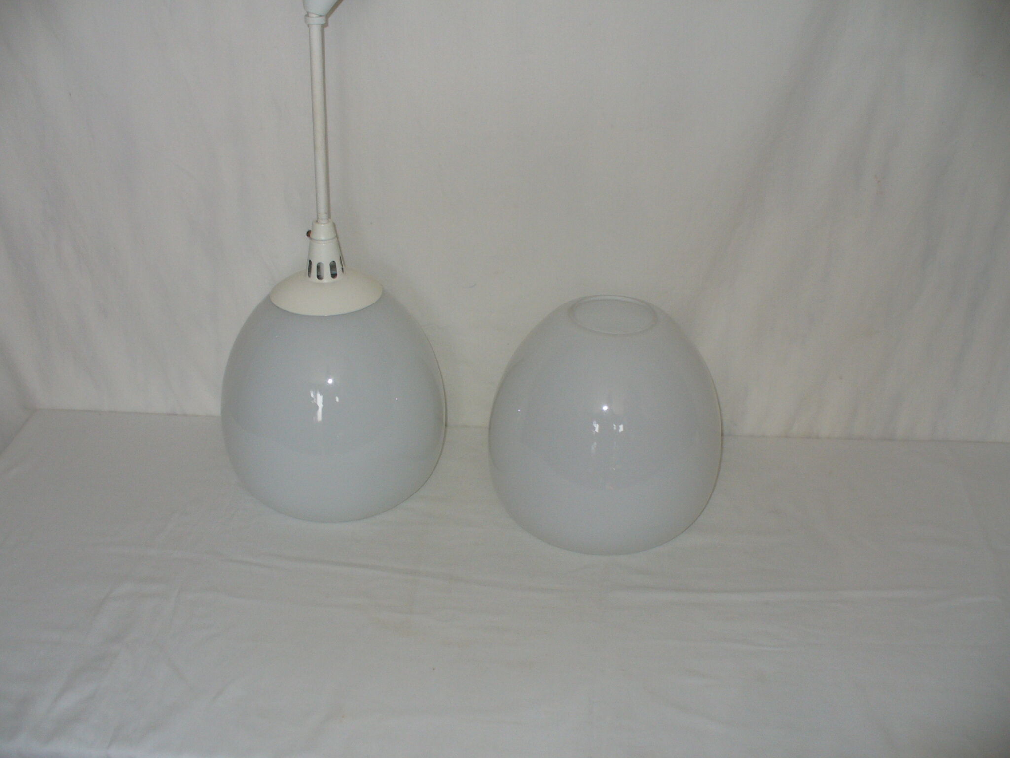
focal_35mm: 37
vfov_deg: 38.7
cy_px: 379
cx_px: 505
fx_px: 1080
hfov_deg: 50.1
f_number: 2.8
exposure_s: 1/30
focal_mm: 6.1
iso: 100
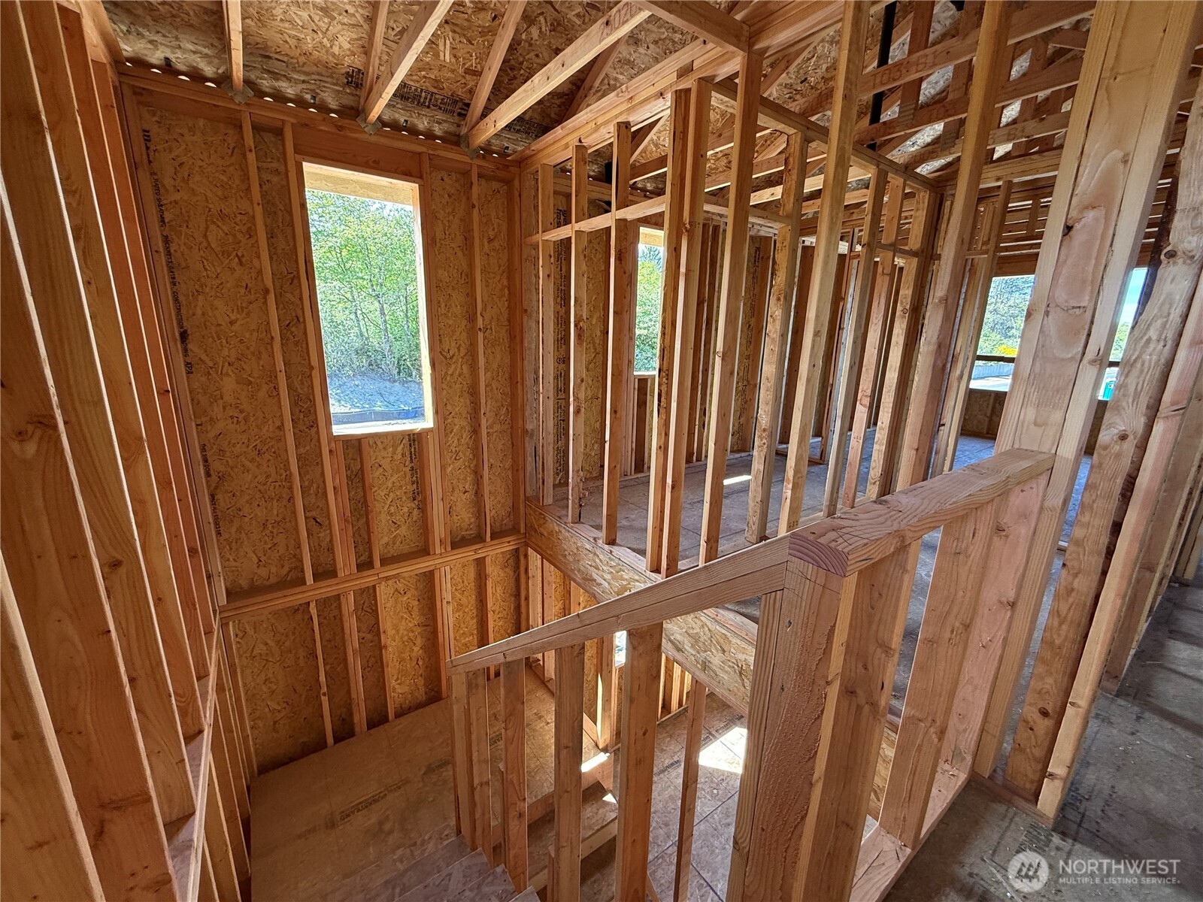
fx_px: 487
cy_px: 451
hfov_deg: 102.1
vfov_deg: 85.7
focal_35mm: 14
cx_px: 602
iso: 125
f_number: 2.2
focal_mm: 2.22
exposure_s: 1/99
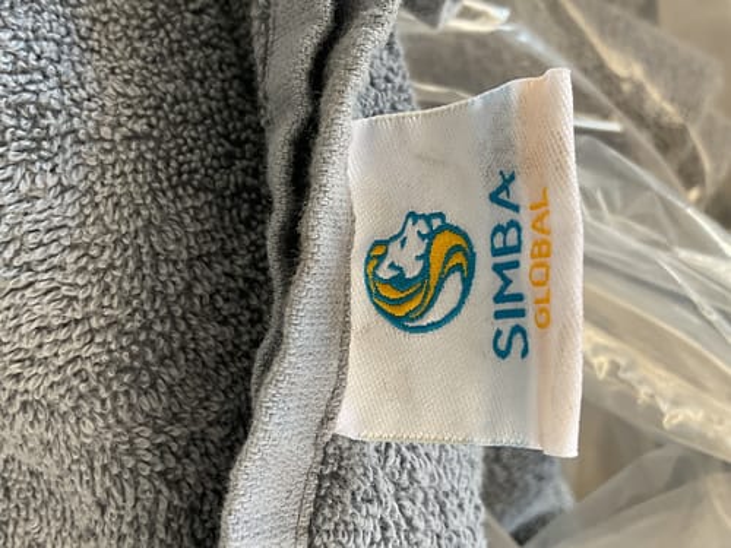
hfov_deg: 61.7
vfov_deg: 48.2
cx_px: 366
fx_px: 612
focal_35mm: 29
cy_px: 274
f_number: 1.8
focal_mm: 3
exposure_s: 1/50
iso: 50
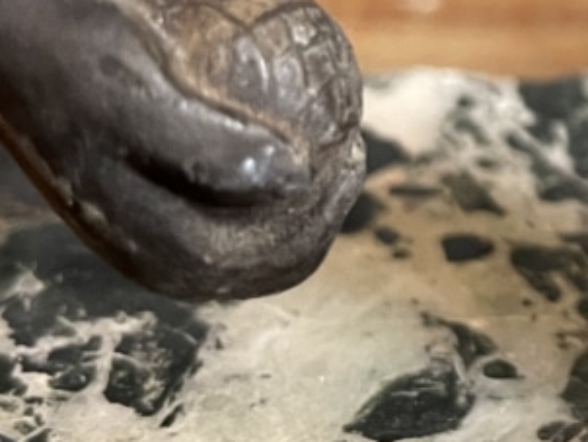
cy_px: 13
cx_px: 821
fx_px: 1768
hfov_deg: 17.4
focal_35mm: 104
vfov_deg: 14.1
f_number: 1.6
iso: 320
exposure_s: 1/50
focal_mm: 4.2
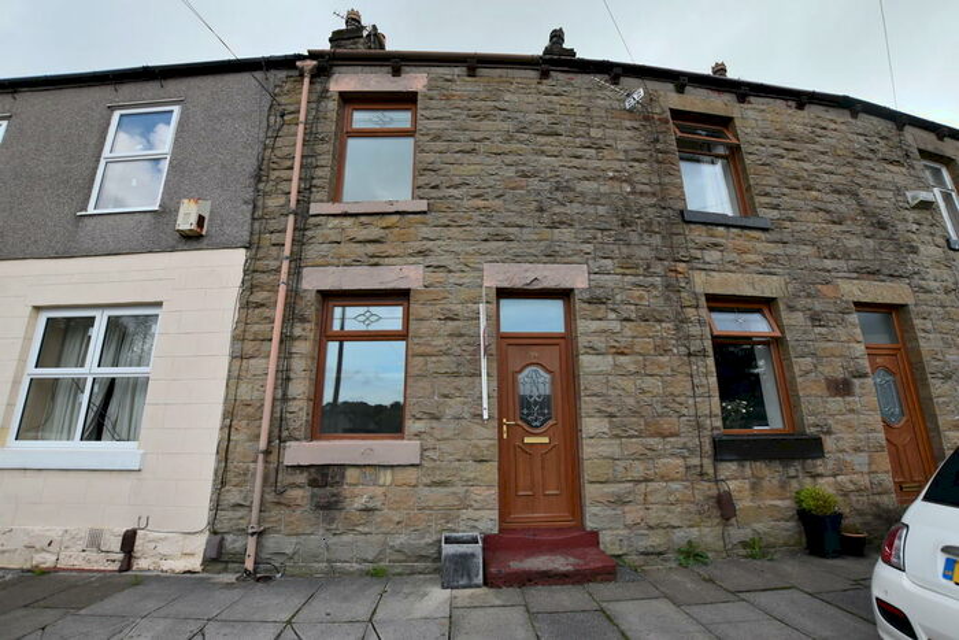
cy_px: 320
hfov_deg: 100.4
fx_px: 400
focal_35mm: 15
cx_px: 480
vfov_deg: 77.4
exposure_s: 1/250
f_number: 6.3
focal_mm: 10
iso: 200
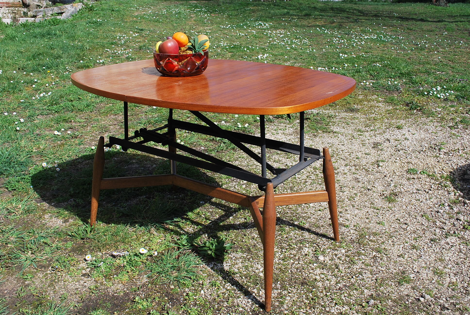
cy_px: 158
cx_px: 235
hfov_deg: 57.2
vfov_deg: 40.1
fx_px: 431
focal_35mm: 33
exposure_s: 1/200
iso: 100
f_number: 7.1
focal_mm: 22
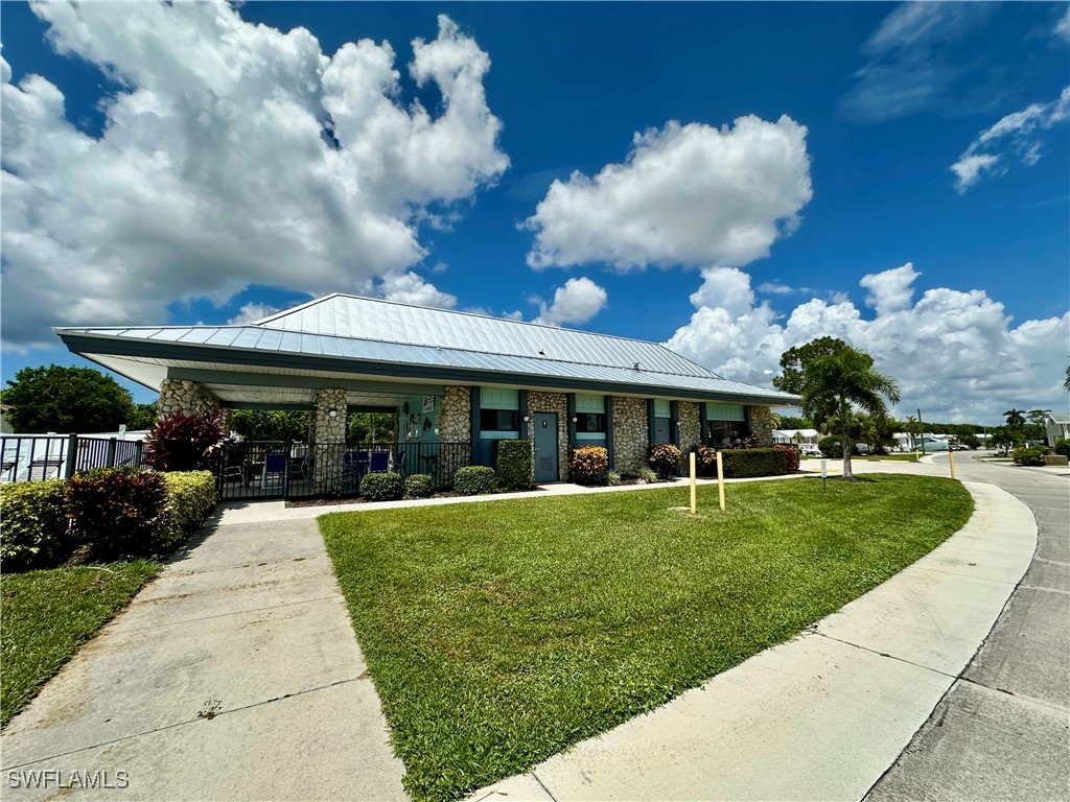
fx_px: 433
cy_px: 401
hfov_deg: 102.1
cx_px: 535
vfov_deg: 85.7
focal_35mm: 14
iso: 50
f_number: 2.2
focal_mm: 2.22
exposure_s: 1/4132
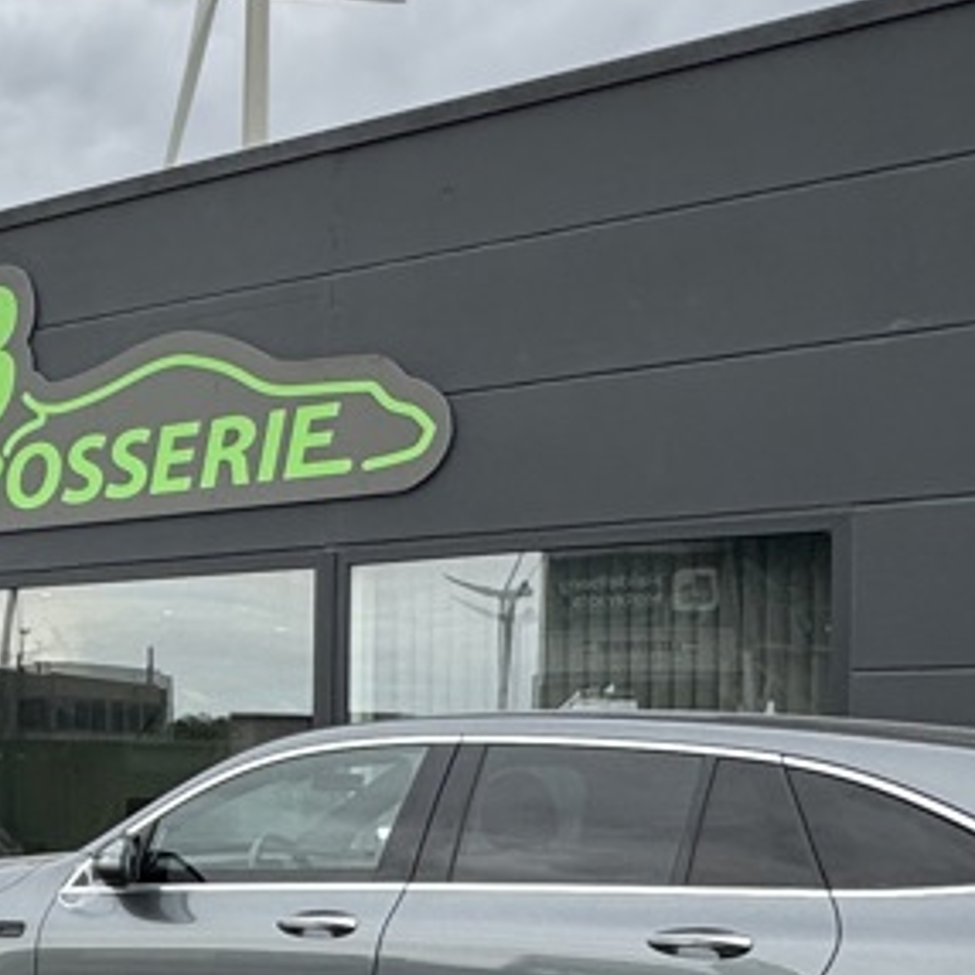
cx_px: -295
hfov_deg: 25.1
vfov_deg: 28.5
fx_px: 1880
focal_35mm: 59
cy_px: 774
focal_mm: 2.22
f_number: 2.2
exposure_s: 1/368
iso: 40
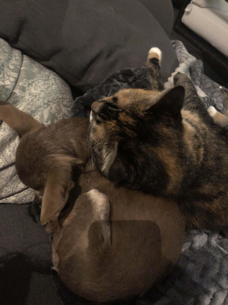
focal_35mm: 28
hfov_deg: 49.7
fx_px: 246
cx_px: 114
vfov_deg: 63.4
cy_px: 152
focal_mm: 3.99
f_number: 1.8
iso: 1000
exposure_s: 1/4
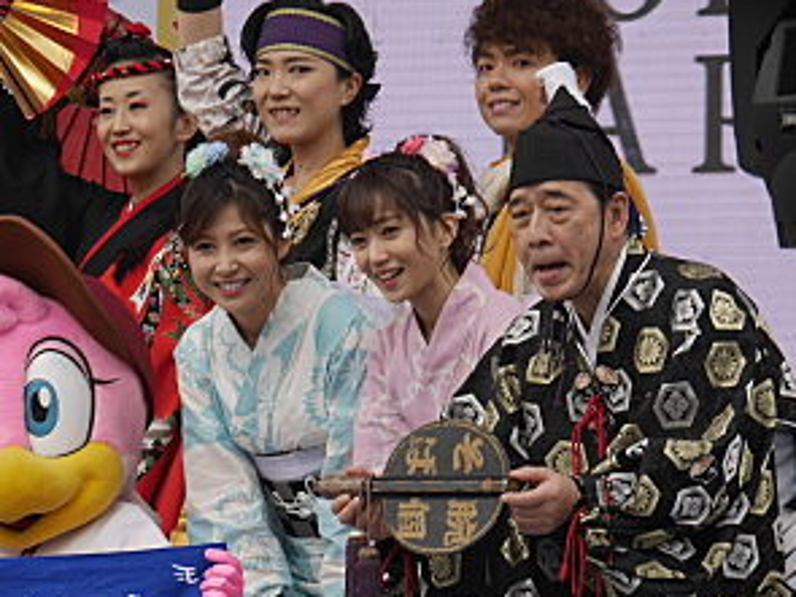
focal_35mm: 508
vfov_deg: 2.9
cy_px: 253
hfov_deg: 3.9
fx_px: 11677
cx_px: 328
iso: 320
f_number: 5.6
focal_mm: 150
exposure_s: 1/320
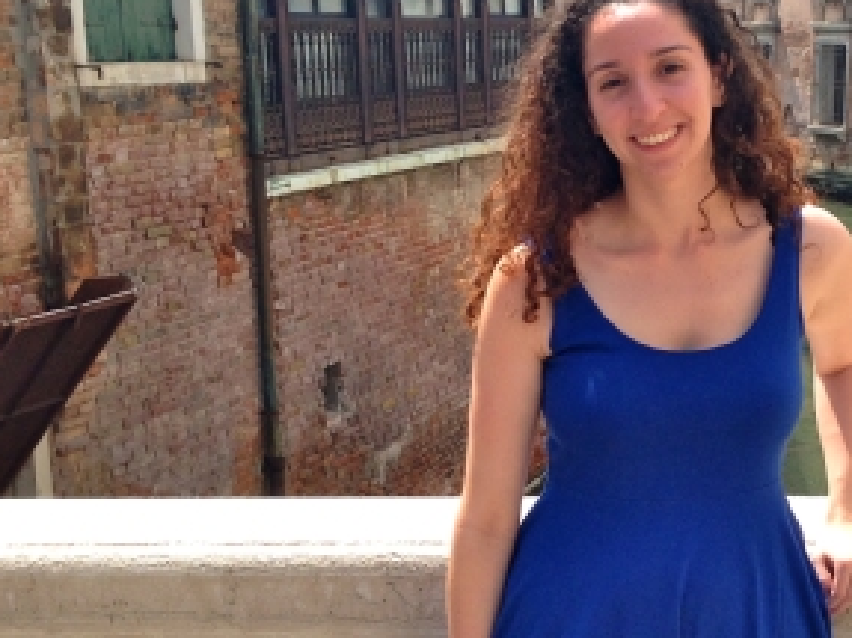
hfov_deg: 27.6
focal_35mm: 69
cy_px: 380
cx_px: 692
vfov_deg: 21.3
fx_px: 1698
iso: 50
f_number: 2.4
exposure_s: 1/742
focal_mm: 4.13
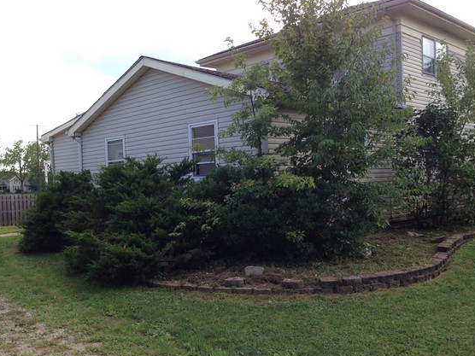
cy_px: 196
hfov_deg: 48.9
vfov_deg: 37.7
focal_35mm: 38
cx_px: 214
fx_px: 521
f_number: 2.4
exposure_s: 1/420
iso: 50
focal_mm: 4.12
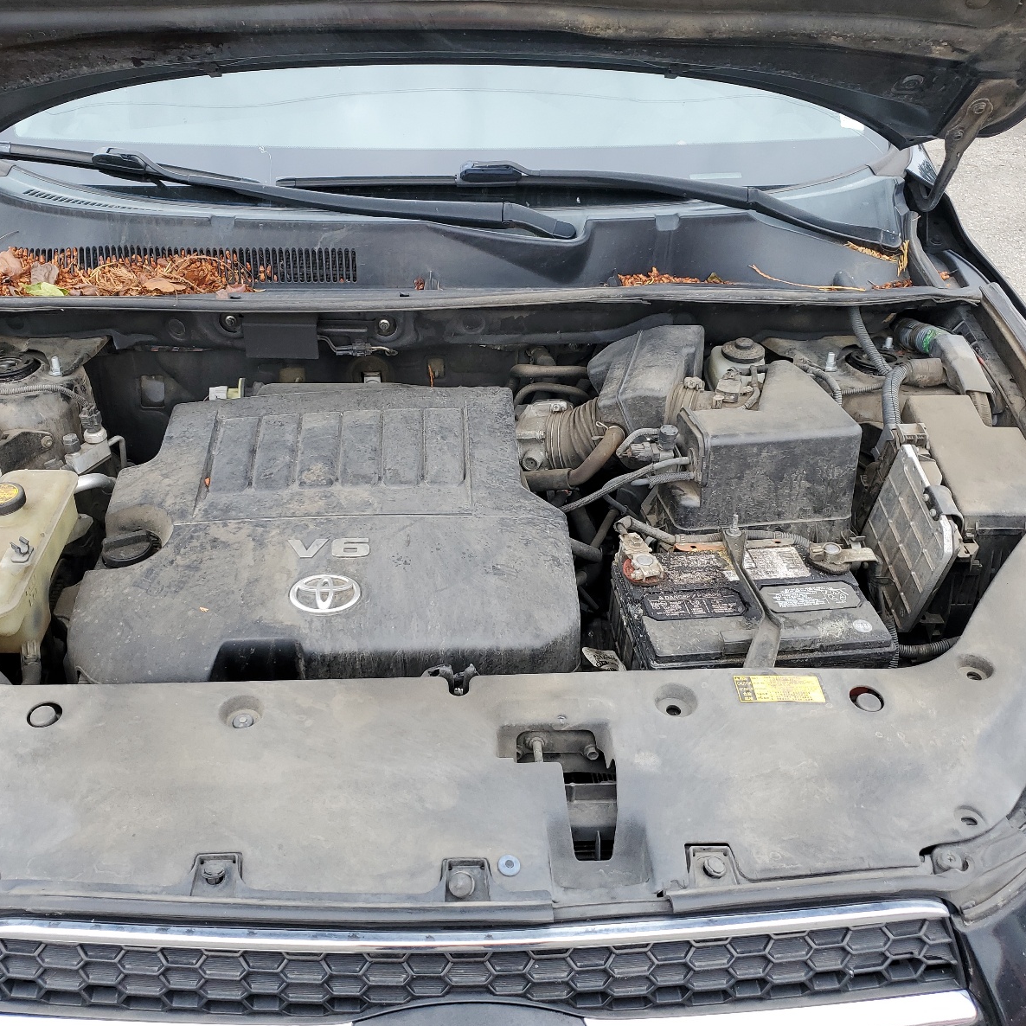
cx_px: 452
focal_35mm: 31
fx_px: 1040
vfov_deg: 52.5
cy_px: 510
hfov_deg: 52.4
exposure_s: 1/323
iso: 50
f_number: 1.5
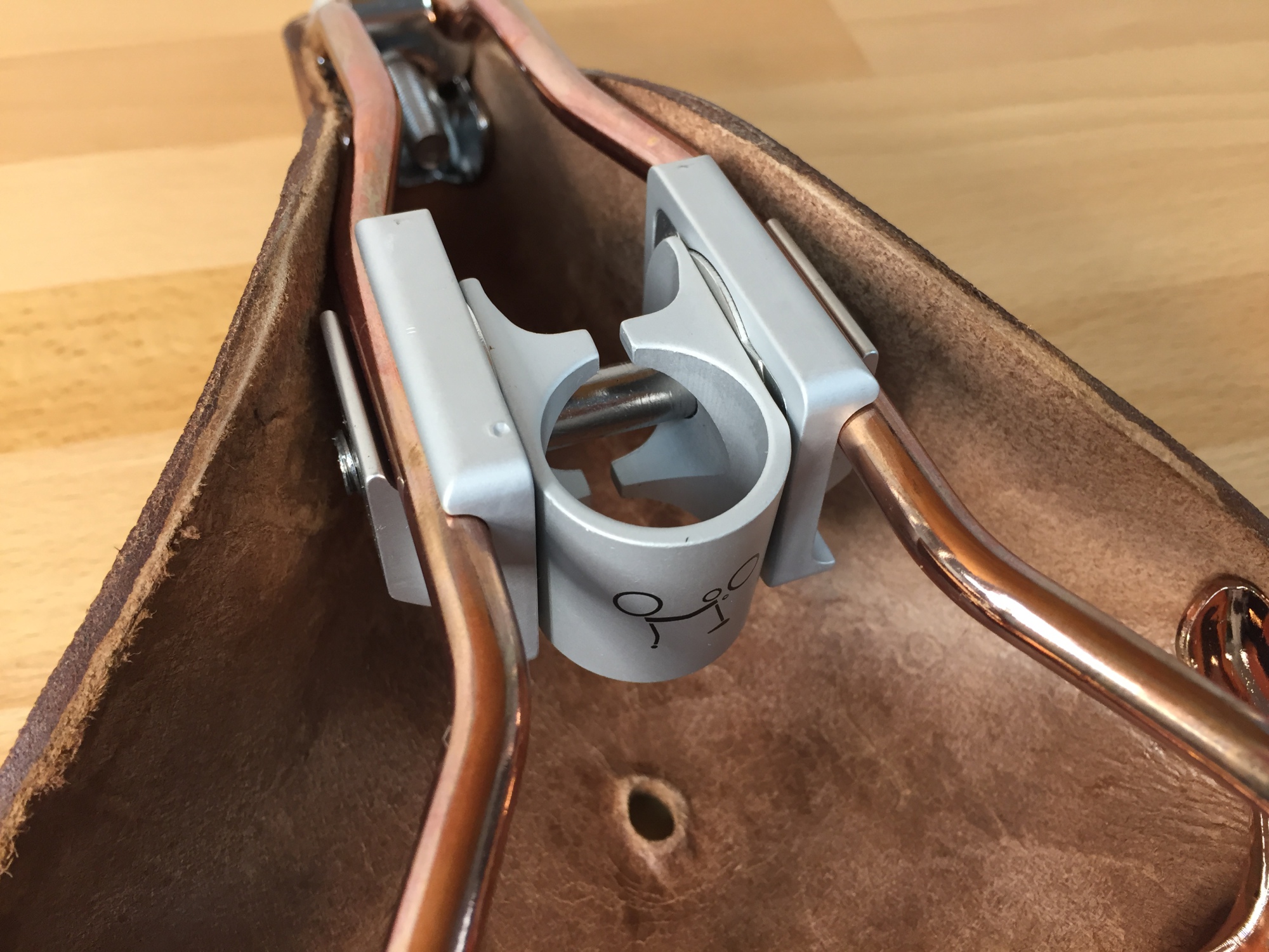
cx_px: 634
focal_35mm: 29
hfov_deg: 61.7
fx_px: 1063
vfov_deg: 48.2
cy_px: 476
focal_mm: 4.15
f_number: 2.2
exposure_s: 1/33
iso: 40
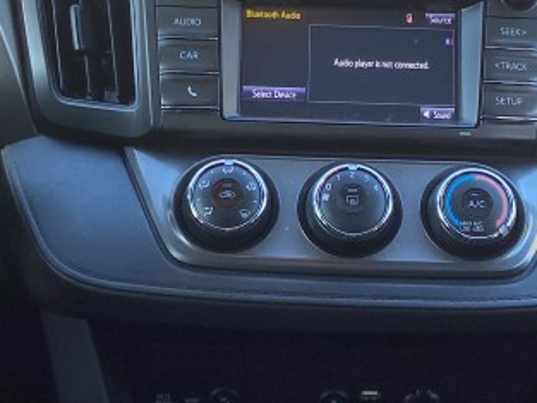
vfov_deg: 17.3
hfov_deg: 23.0
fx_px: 1319
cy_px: 108
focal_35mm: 85
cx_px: 288
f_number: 1.8
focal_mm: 4.25
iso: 50
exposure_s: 1/121
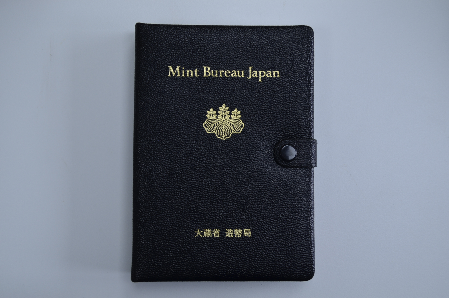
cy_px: 149
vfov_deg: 28.0
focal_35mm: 48
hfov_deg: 41.2
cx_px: 224
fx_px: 597
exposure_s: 1/60
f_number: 5.6
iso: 180
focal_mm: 32
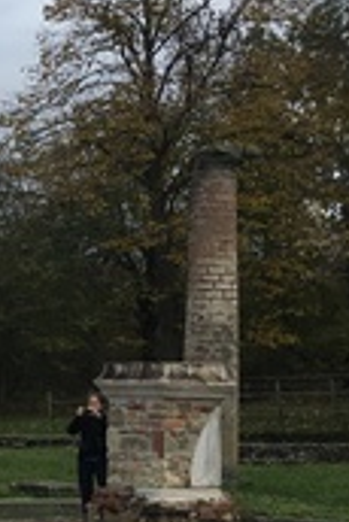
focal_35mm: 112
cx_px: -401
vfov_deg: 18.2
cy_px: 331
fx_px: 1625
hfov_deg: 10.9
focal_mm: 4.15
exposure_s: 1/1012
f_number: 2.2
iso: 25
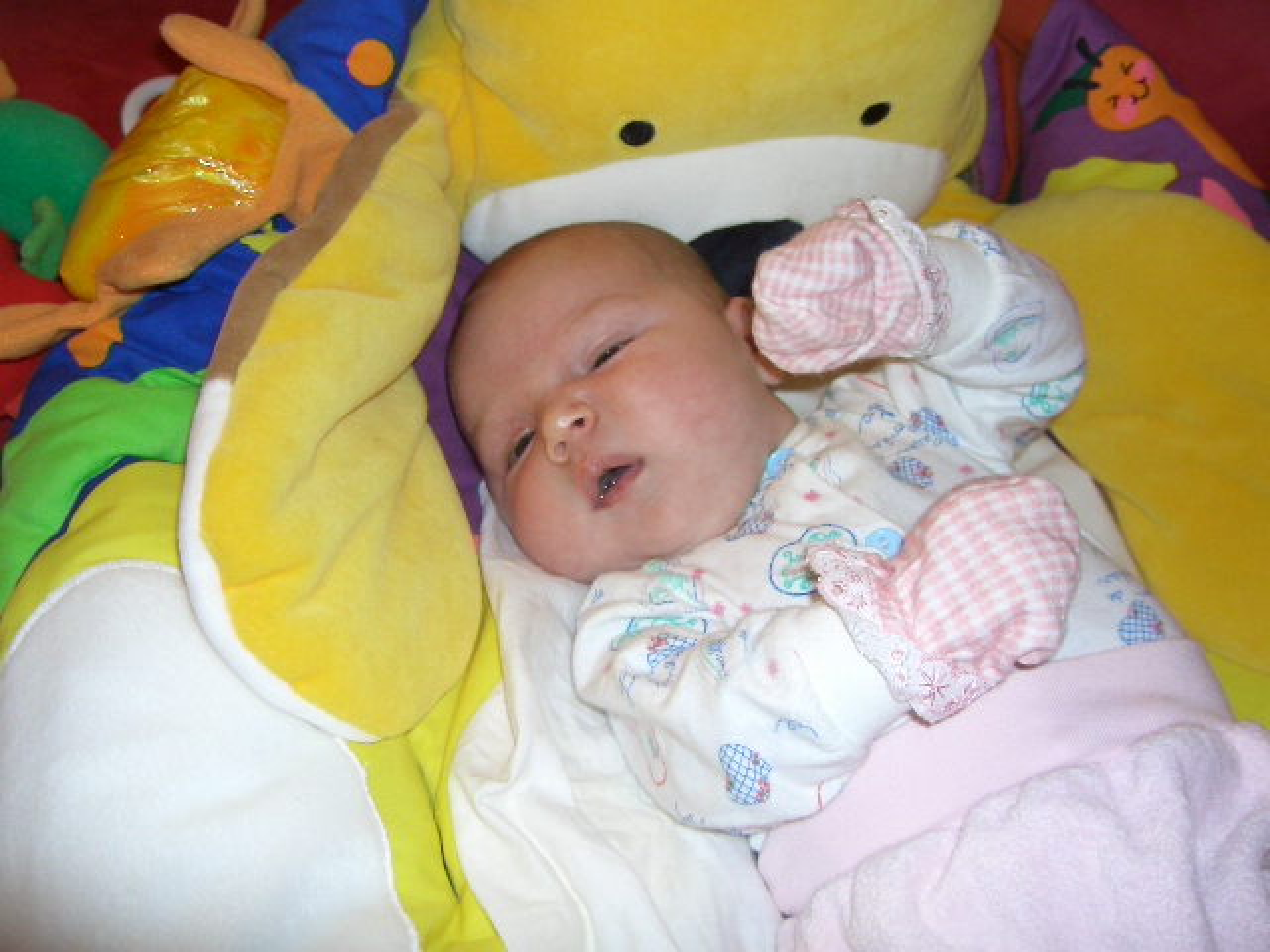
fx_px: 1431
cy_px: 476
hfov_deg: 47.9
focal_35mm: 39
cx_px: 635
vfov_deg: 36.8
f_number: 2.8
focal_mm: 8
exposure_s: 1/60
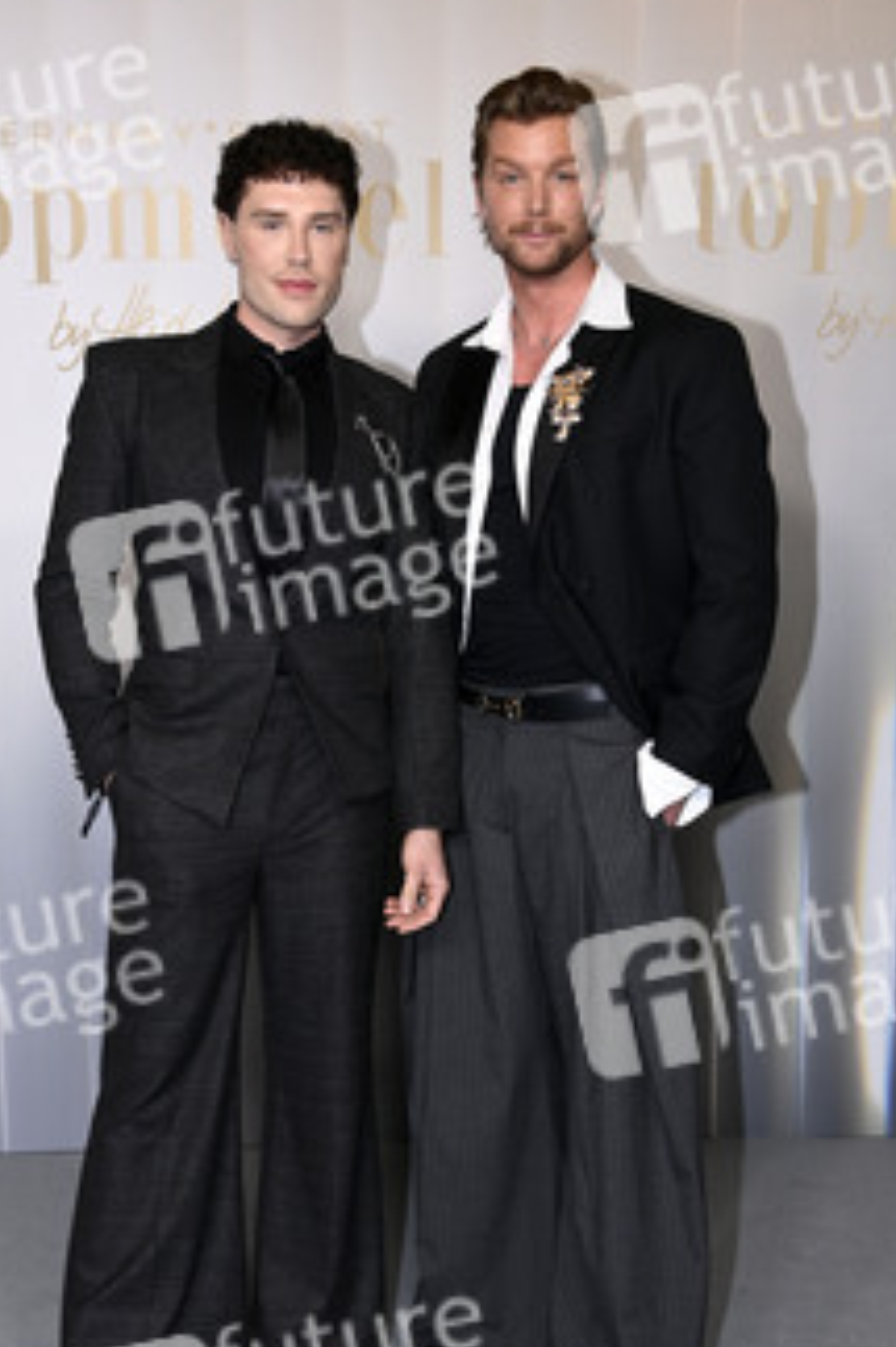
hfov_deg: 26.0
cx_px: 404
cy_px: 772
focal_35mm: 52
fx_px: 1943
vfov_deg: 38.1
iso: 1000
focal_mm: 42
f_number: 5.6
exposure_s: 1/250
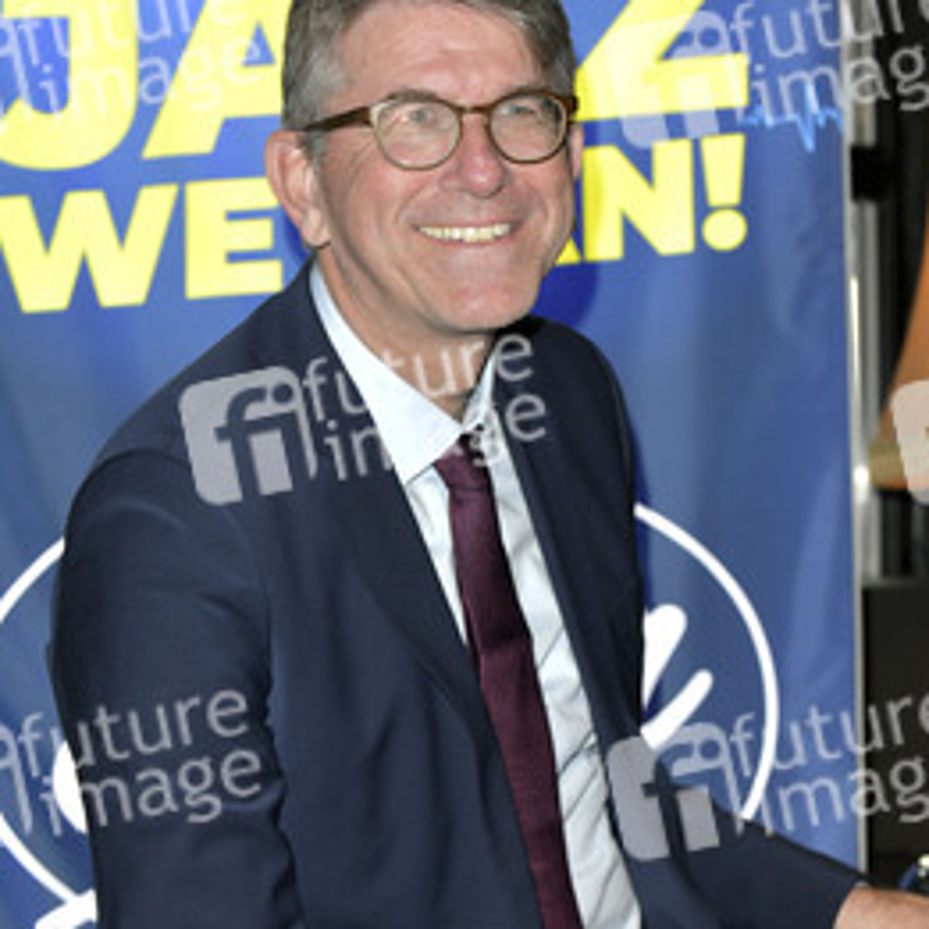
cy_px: 598
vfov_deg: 19.0
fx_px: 2763
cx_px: 466
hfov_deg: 19.1
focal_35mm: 91
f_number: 6.3
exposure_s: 1/200
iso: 2000
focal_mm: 70
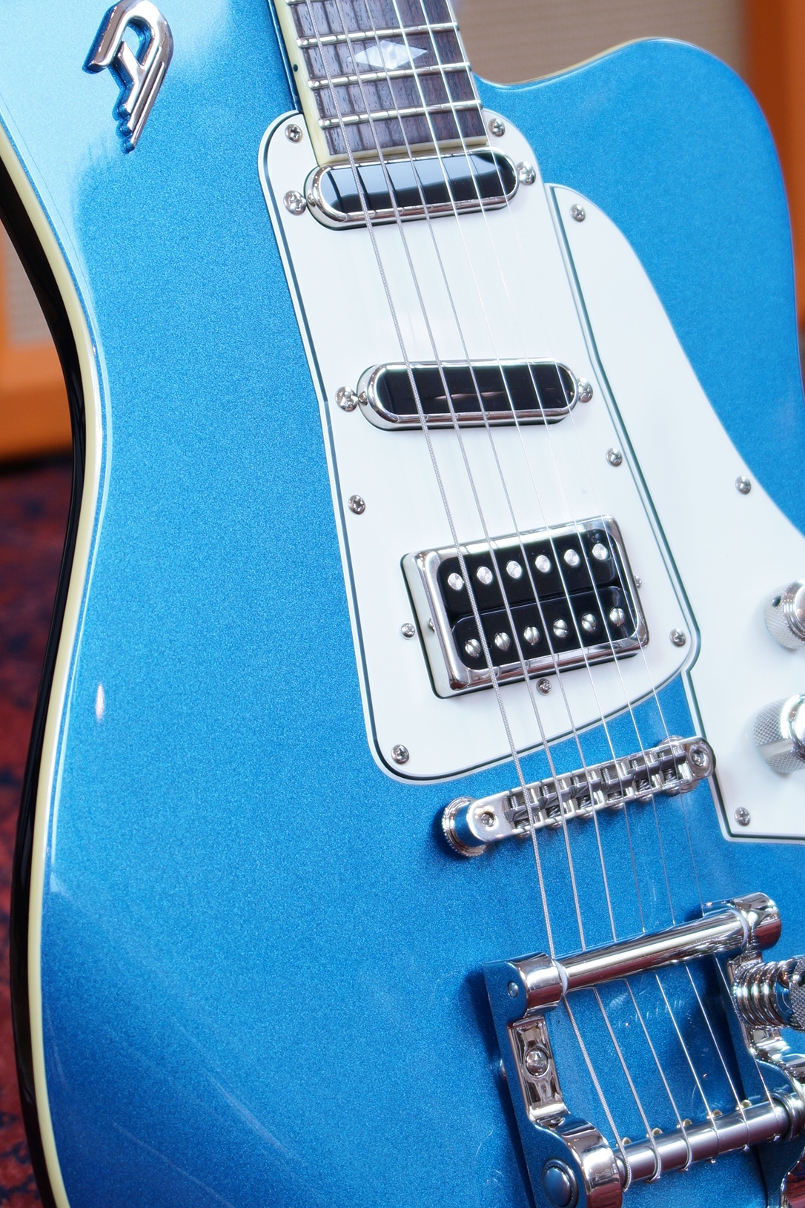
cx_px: 457
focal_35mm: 126
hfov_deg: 10.9
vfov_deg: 16.3
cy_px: 527
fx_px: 4226
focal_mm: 50
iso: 100
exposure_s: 1/8
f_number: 4.5
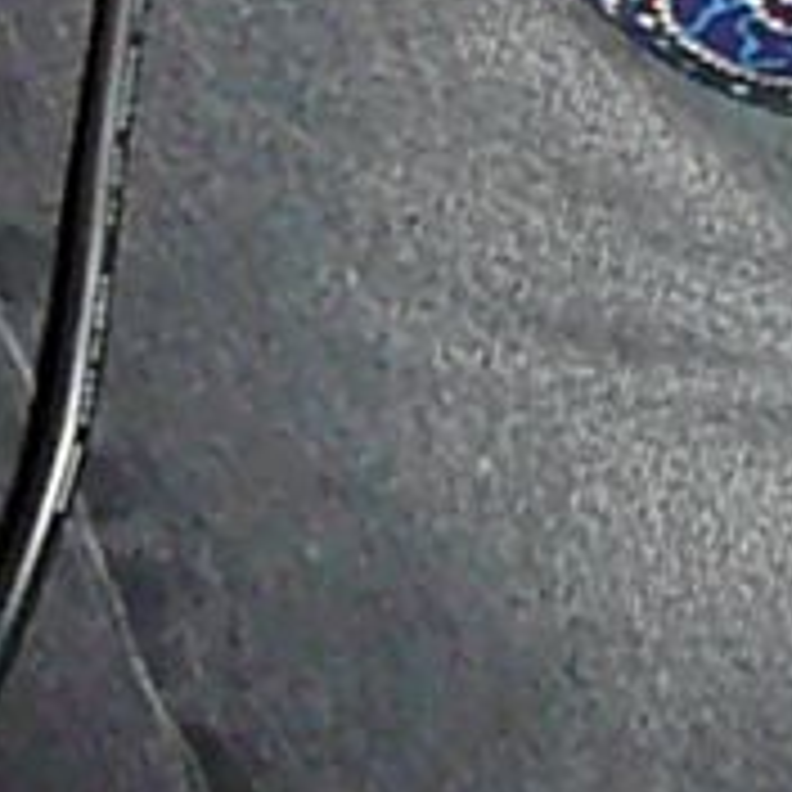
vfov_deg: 14.6
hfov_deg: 13.9
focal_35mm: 114
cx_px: 1354
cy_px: -261
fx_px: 2951
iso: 800
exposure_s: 1/30
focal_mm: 5.2
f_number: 2.8
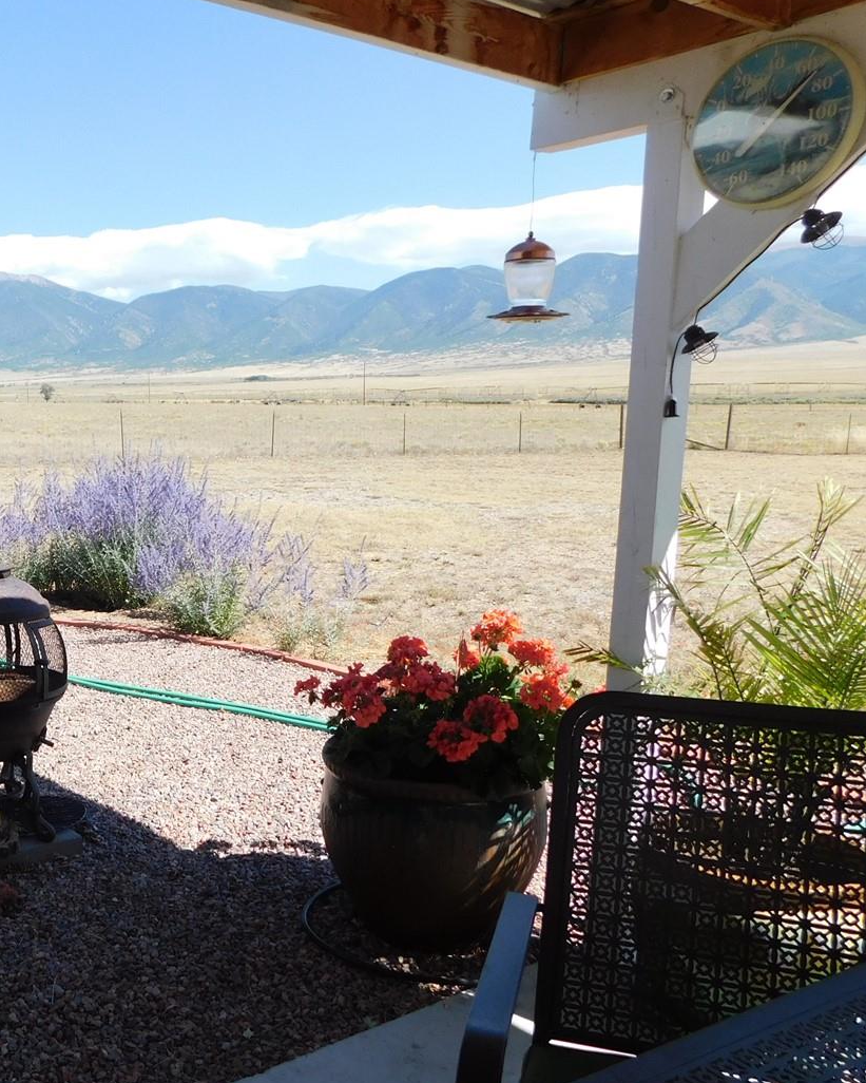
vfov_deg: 51.4
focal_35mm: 35
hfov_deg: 38.6
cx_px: 49
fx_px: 1121
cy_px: 600
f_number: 3
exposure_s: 1/1000
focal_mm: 4
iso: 125
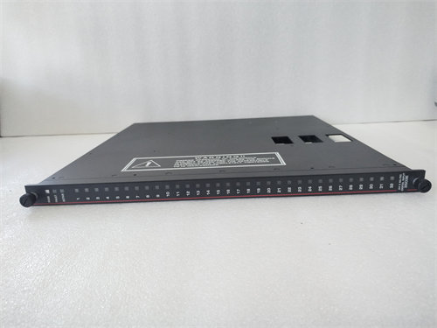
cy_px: 164
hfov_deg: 67.3
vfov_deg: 53.1
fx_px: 328
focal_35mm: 26
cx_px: 218
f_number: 1.8
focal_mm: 4.75
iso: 250
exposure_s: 1/50
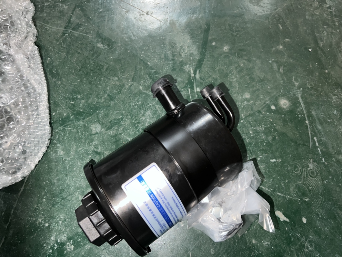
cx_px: 171
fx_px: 257
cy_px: 128
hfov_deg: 67.3
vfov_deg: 53.1
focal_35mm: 26
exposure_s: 1/11
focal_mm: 5.7
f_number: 1.5
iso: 80
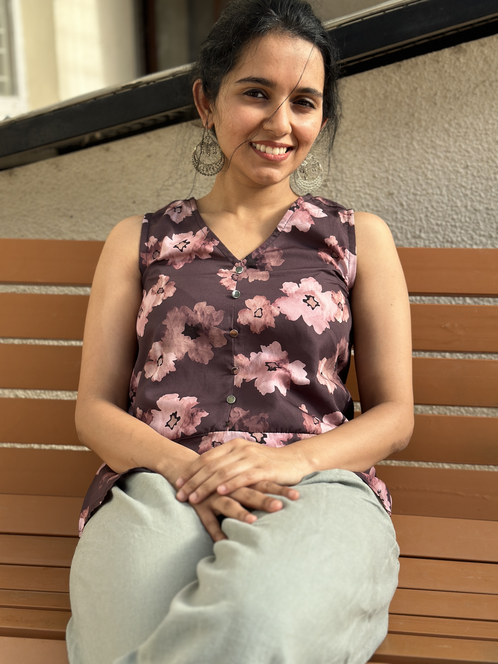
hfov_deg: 30.3
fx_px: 921
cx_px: 249
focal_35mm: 48
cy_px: 332
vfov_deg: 39.7
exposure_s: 1/1953
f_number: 1.78
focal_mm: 6.86
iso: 100
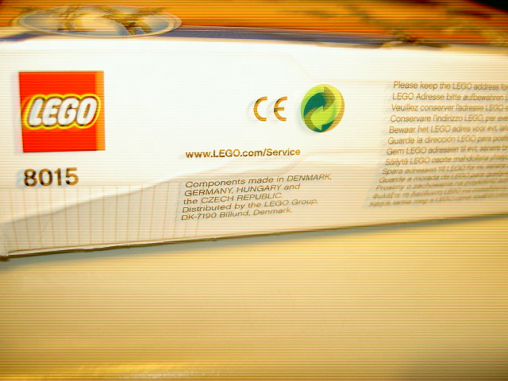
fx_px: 572
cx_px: 254
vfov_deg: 36.8
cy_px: 190
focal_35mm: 39
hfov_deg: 47.9
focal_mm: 8
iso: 50
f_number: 2.8
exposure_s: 1/60
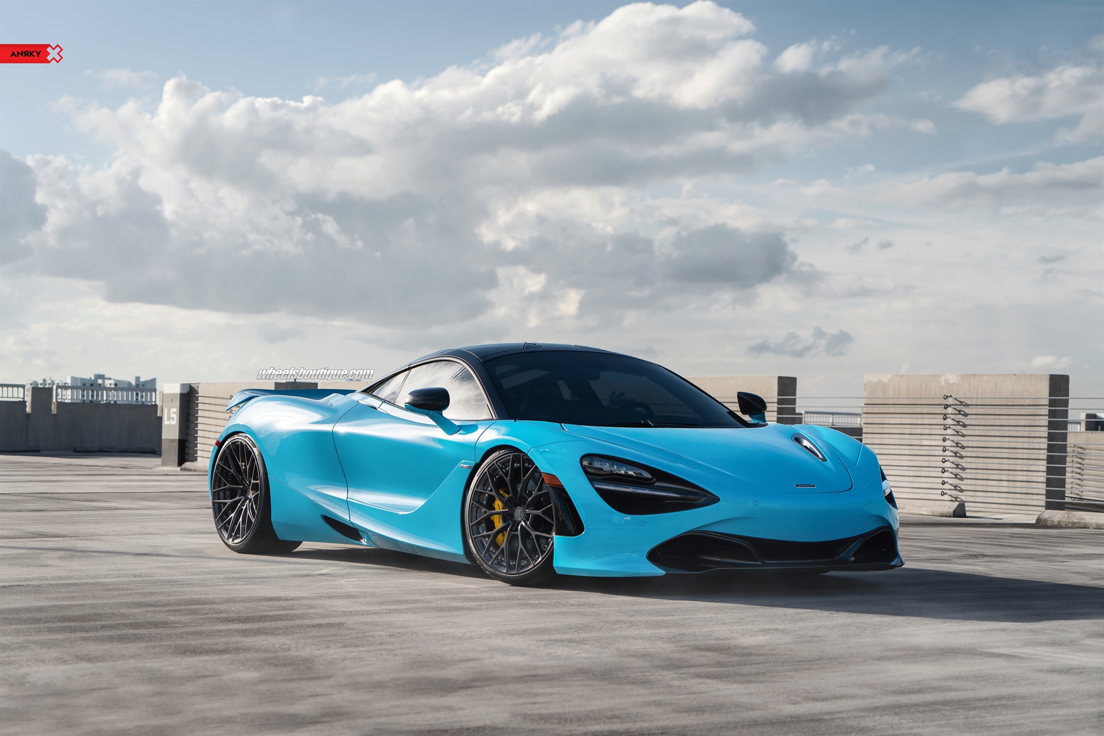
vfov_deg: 19.7
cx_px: 552
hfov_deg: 29.2
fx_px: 2116
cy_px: 368
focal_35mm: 69
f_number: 5
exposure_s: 1/200
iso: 100
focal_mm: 69
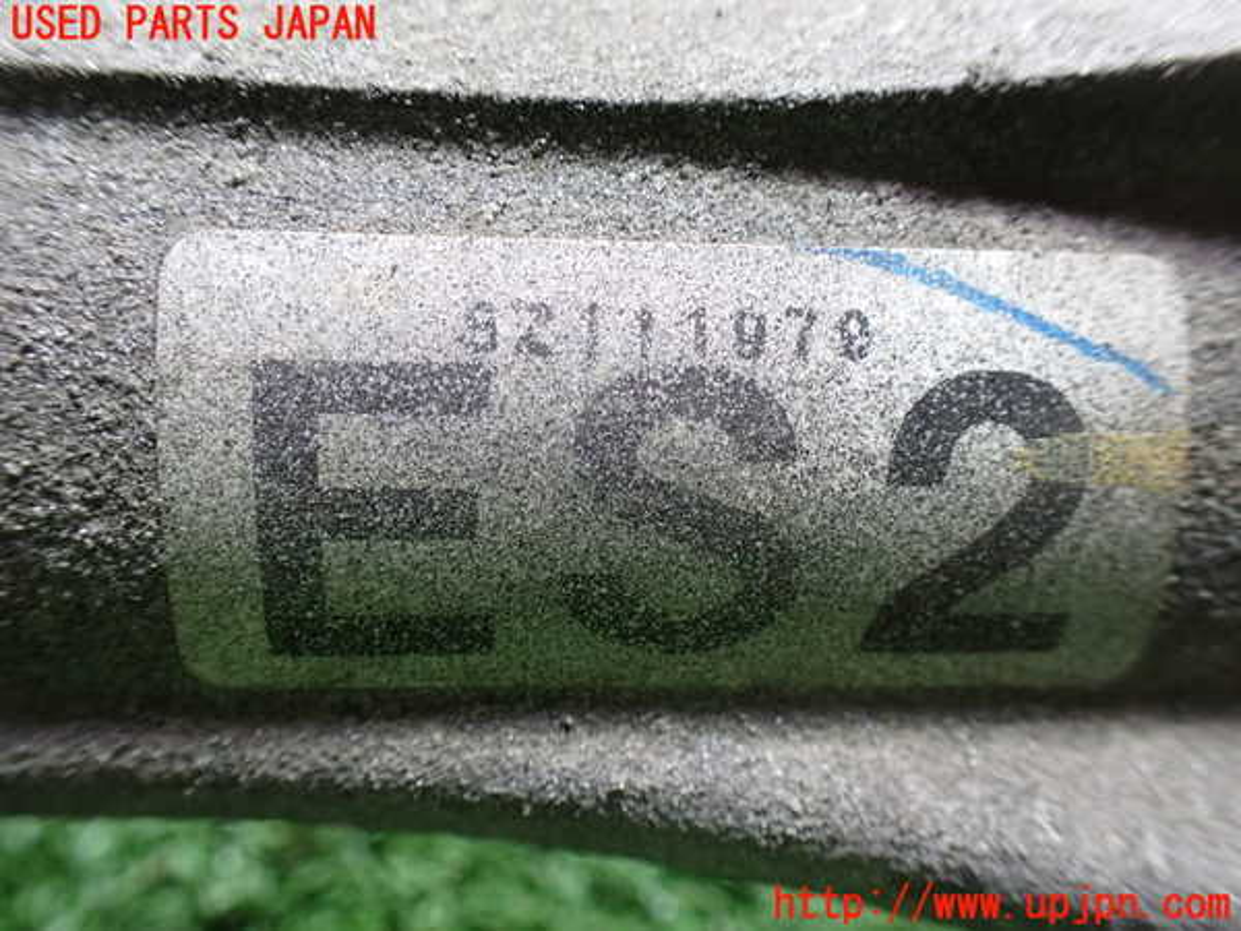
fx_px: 1076
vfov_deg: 46.8
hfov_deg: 60.0
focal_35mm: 30
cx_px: 620
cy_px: 466
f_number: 2.3
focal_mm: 5.4
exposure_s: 1/40
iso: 800
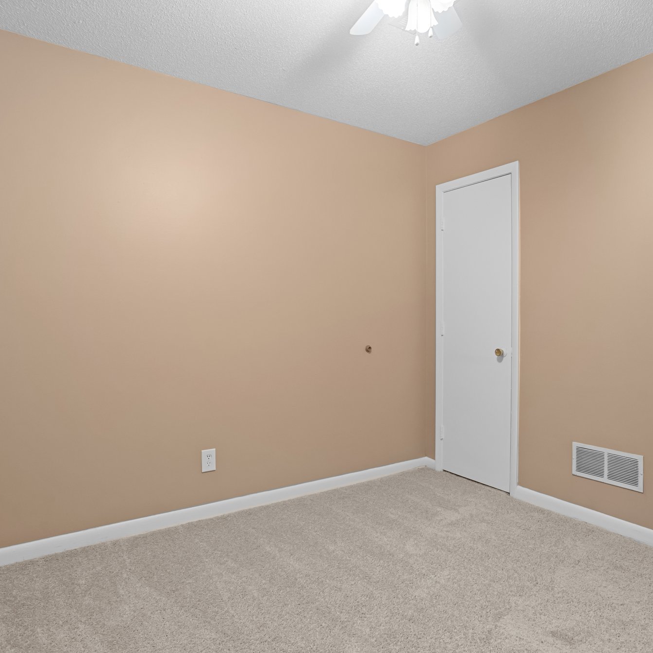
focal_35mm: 22
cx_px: 373
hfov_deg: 69.3
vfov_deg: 69.6
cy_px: 324
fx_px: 470
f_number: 7.1
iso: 500
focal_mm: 17
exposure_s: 1/2
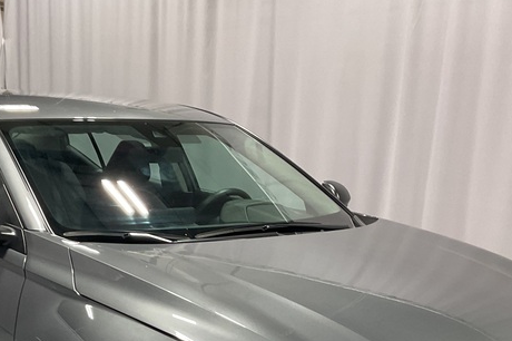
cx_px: 181
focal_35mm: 63
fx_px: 895
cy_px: 380
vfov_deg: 20.5
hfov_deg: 31.7
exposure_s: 1/60
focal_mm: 3
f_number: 1.8
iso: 64
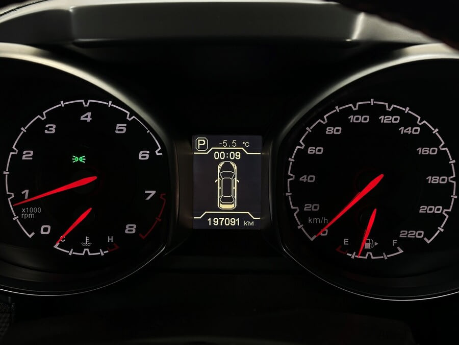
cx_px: 230
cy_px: 172
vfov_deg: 30.3
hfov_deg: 39.7
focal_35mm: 48
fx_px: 636
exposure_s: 1/50
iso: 200
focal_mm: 6.86
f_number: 1.78
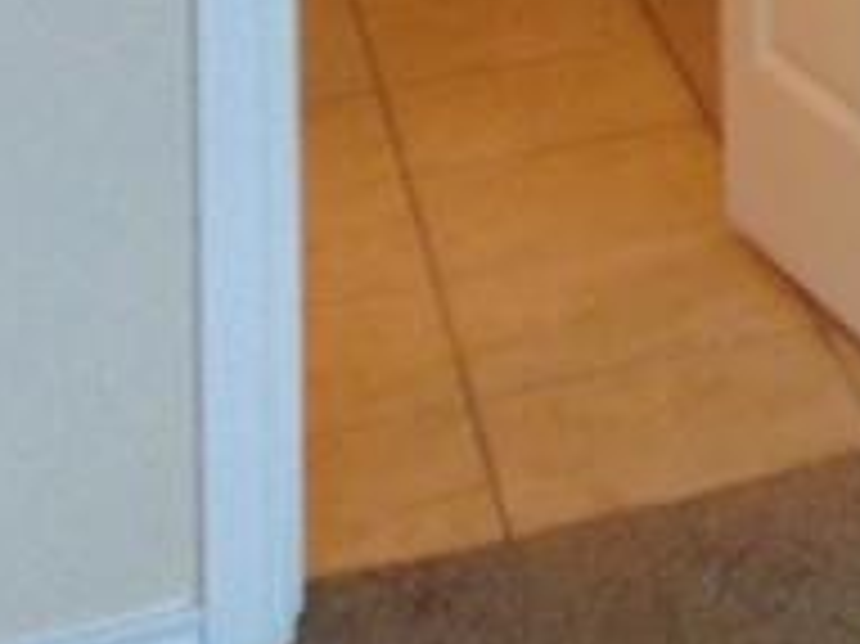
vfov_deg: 9.5
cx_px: 1999
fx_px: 3327
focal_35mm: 134
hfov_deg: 12.1
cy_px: -1045
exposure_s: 1/30
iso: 200
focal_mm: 4.5
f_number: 3
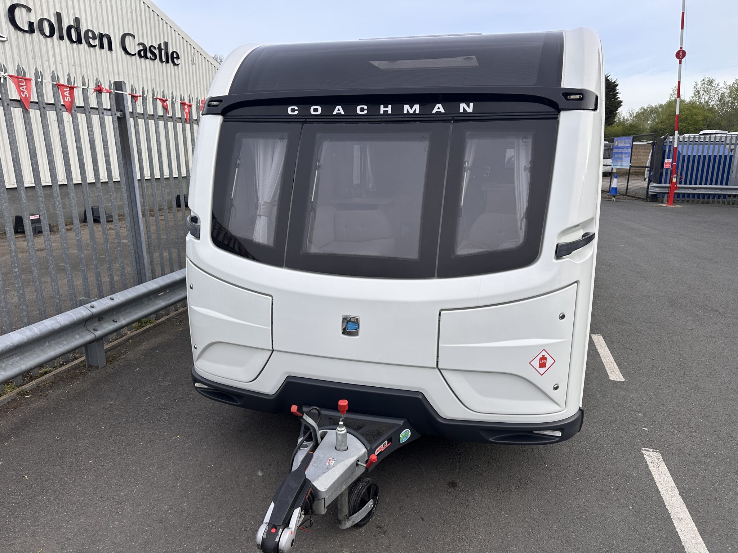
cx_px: 369
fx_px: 512
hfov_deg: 71.6
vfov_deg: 56.8
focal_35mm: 24
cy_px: 276
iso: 80
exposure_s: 1/1562
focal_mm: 6.86
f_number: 1.78
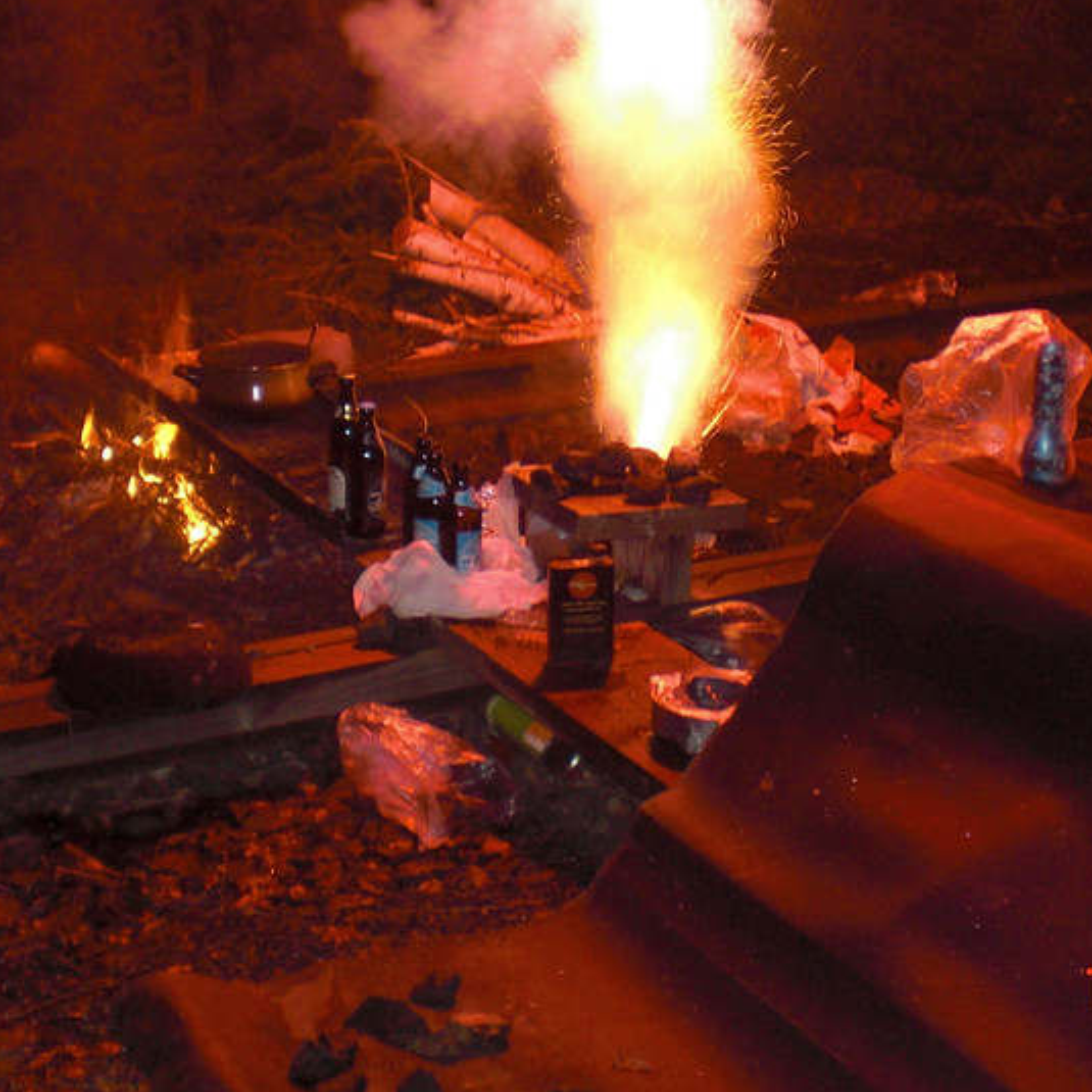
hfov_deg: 25.7
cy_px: 343
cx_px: 607
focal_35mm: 67
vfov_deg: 25.6
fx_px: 2391
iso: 200
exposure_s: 1/30
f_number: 3.1
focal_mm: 6.3
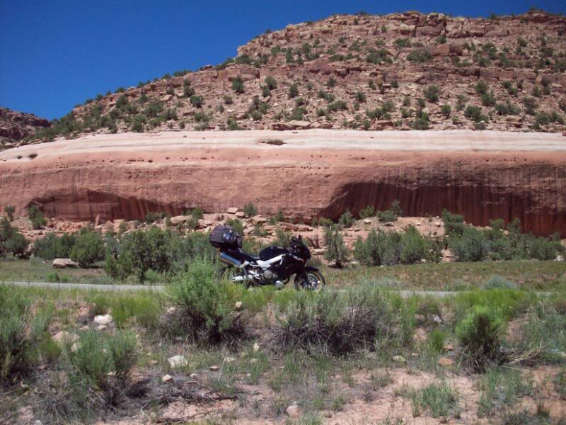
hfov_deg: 50.1
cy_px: 212
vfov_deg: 38.7
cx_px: 283
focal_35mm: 37
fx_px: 605
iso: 80
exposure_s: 1/436
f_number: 5.6
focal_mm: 6.2
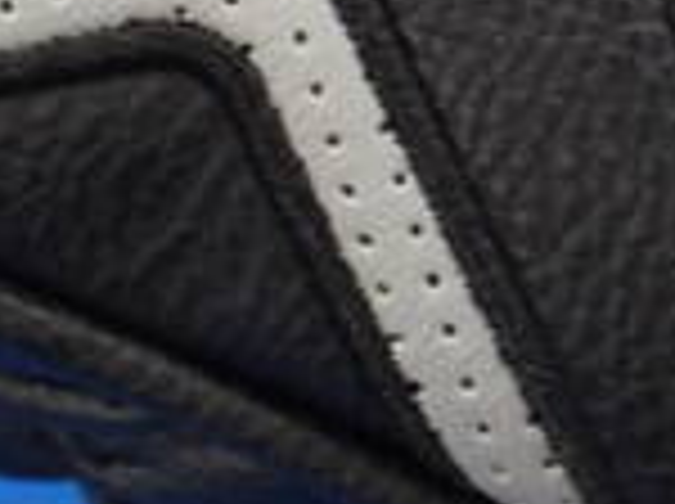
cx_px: -302
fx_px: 6989
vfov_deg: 4.1
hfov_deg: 5.5
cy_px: -216
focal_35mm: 359
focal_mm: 42
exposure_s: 1/50
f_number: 5.6
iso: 800
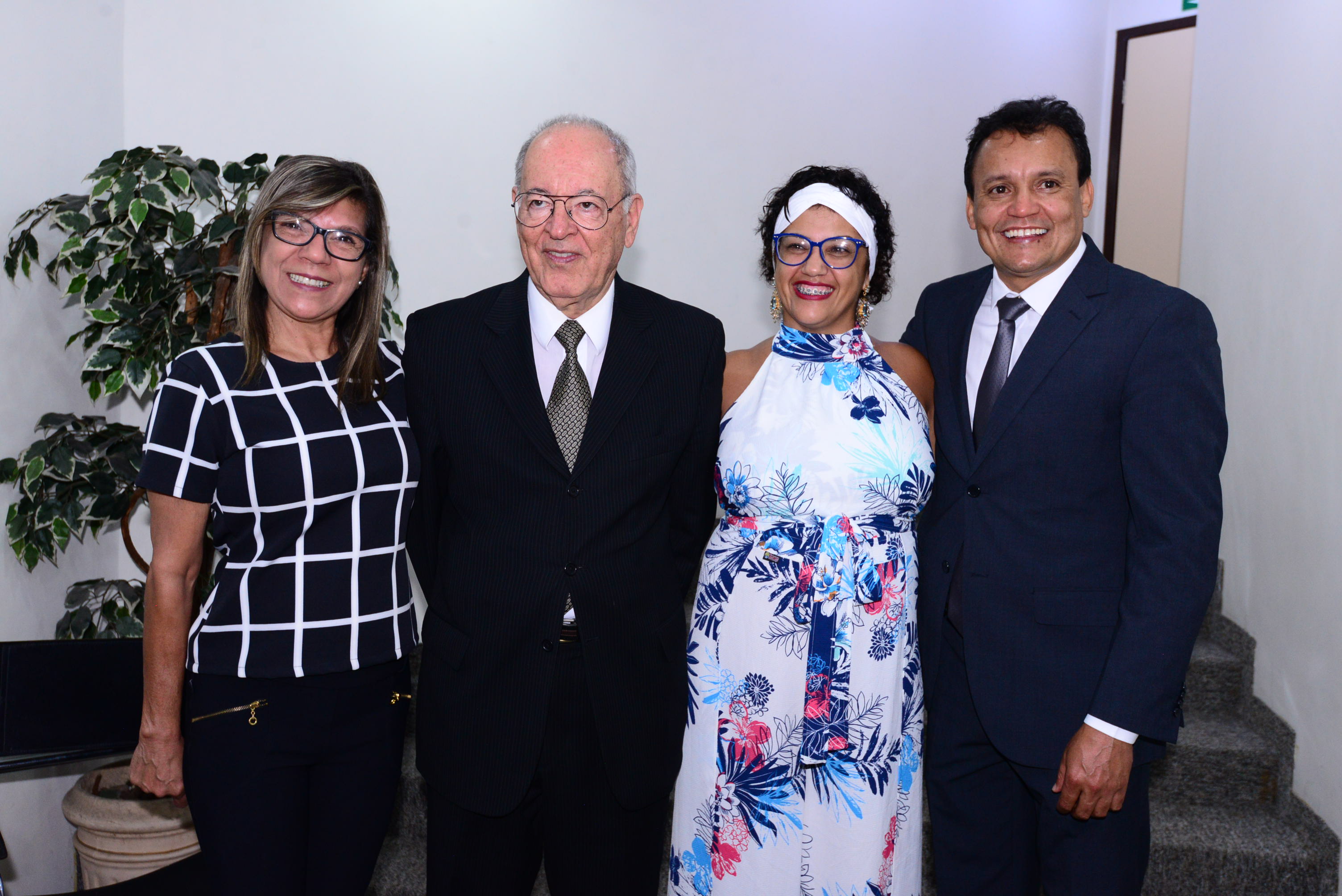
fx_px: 1193
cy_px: 448
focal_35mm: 32
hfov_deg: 58.7
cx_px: 671
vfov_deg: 41.1
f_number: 6.3
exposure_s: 1/125
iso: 2500
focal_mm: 32
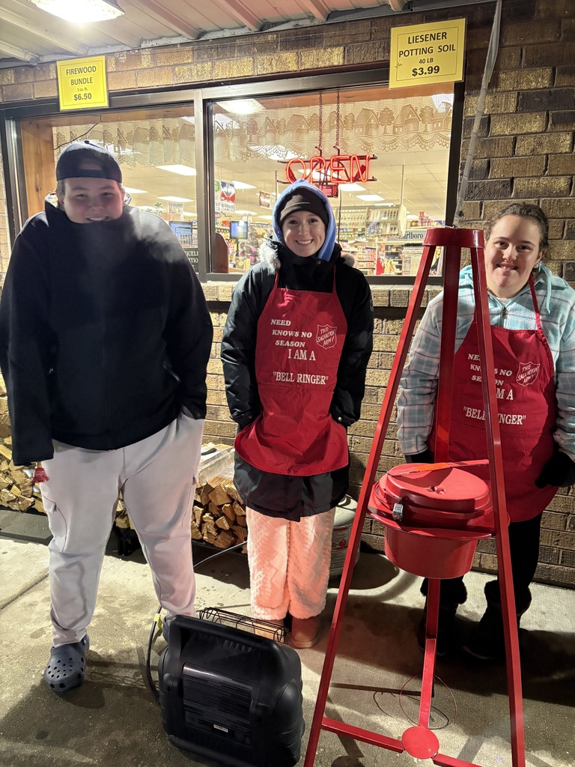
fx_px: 576
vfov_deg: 67.3
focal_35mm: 26
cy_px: 384
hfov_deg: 53.1
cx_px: 288
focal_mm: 5.96
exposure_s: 1/40
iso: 500
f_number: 1.6
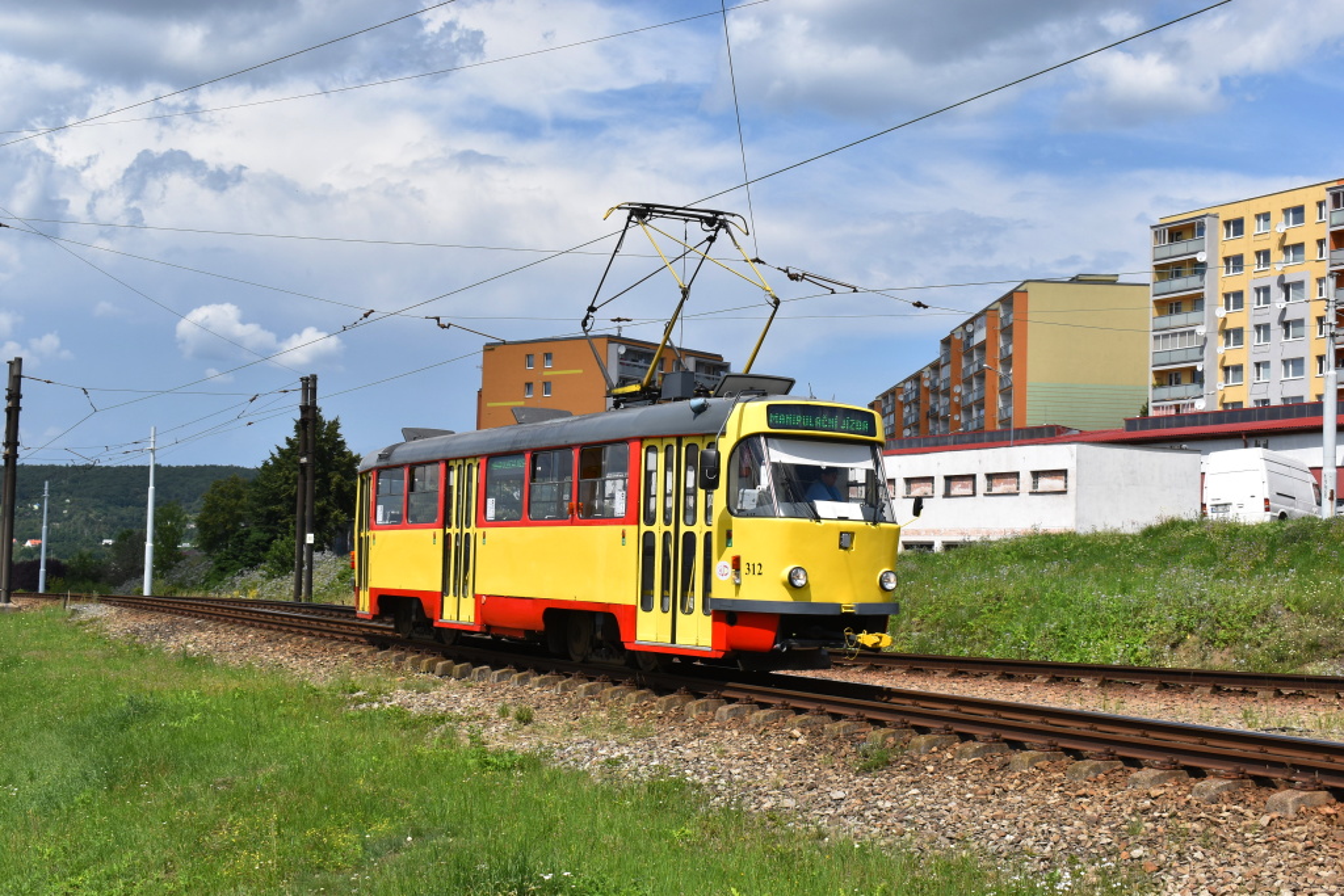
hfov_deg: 41.1
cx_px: 672
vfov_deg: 28.1
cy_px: 448
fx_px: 1792
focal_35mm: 48
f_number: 11
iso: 200
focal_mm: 32
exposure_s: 1/500
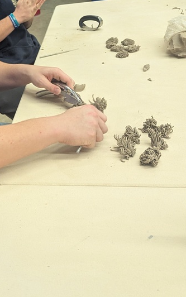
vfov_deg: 39.6
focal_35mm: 49
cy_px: 65
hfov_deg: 24.7
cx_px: -14
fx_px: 397
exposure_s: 1/120
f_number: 1.85
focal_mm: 6.81
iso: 426
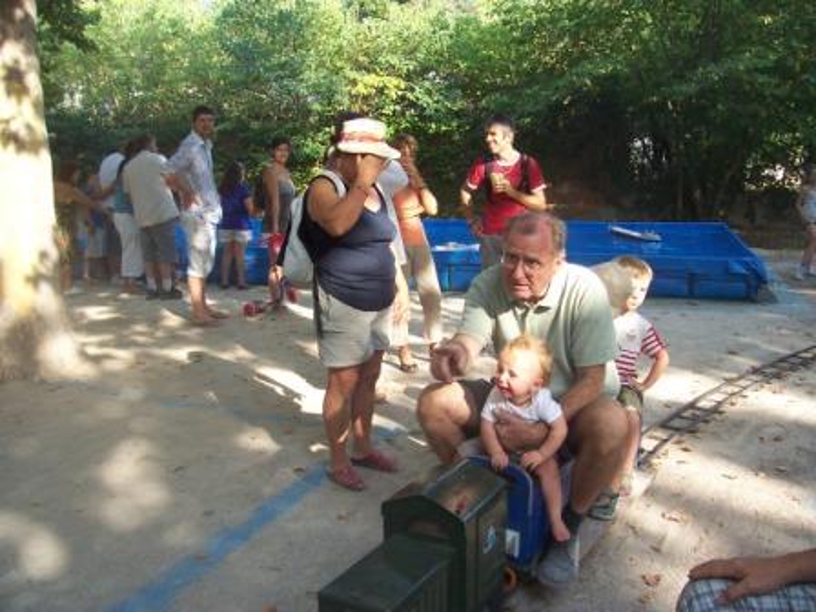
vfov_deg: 41.8
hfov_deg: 54.0
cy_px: 306
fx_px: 801
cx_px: 408
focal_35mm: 34
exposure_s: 1/180
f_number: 2.7
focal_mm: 5.6
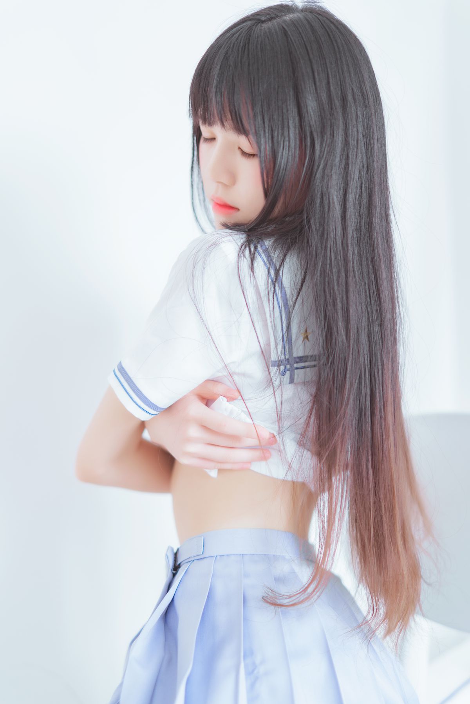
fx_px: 979
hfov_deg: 27.0
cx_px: 235
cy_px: 352
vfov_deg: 39.6
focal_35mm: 50
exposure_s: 1/80
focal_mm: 50
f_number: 1.4
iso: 125
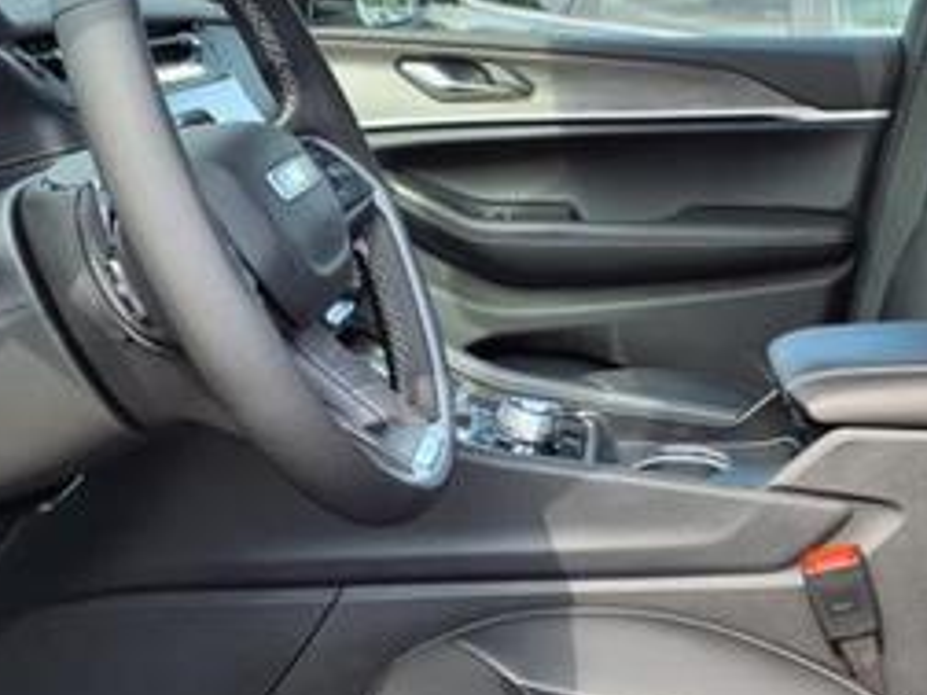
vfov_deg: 27.0
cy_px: 416
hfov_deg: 34.4
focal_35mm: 54
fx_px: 1446
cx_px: 750
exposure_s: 1/250
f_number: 1.9
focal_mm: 3.58
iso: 40
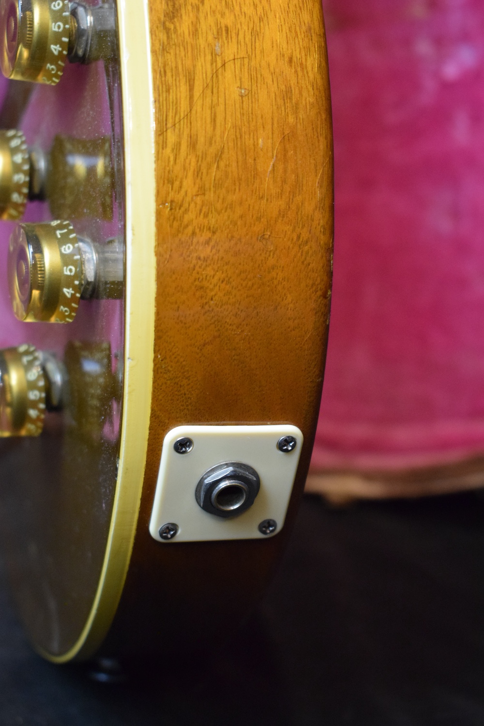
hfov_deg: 21.6
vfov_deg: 31.9
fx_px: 1270
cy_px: 363
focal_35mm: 63
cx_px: 242
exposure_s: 1/50
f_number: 5
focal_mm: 42
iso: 3200
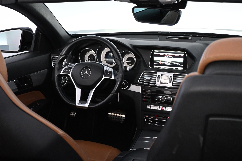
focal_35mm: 50
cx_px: 121
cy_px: 80
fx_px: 333
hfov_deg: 40.0
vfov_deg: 27.3
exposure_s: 1/60
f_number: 5
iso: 3200
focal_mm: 33
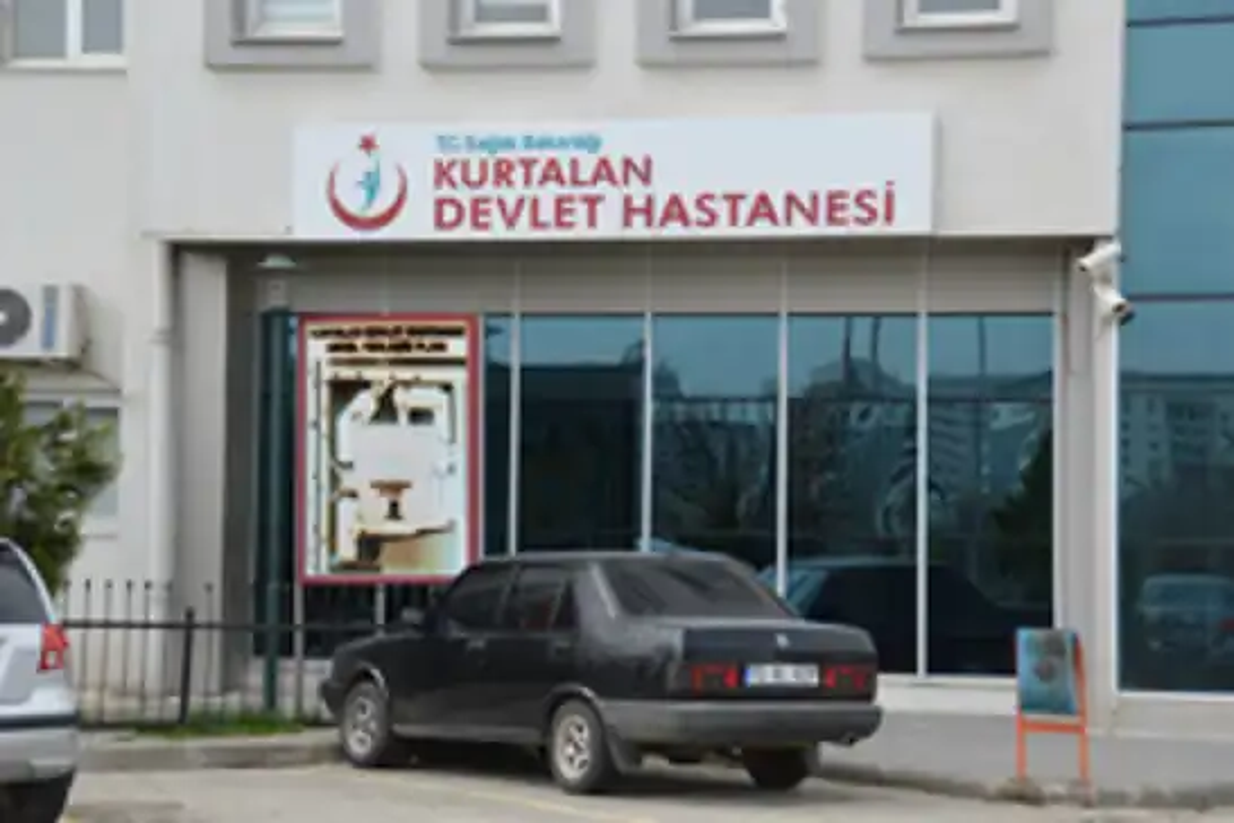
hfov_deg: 24.6
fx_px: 2828
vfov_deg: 16.6
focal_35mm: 82
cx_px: 617
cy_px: 412
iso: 100
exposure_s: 1/250
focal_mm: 55
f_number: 7.1
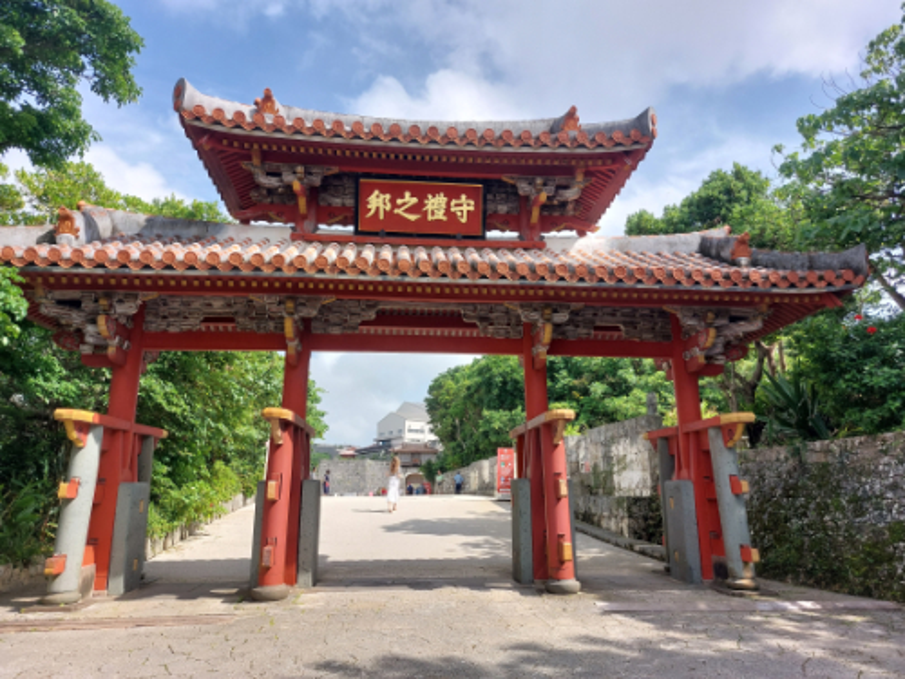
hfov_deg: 69.4
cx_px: 452
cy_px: 340
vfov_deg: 54.9
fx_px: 654
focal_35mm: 25
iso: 25
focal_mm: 5.2
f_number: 1.8
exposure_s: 1/683
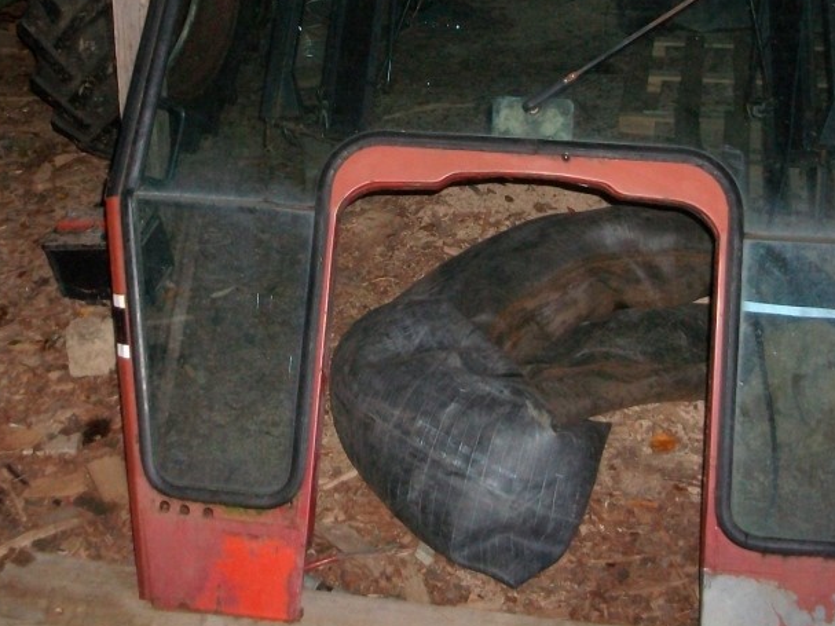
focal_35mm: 54
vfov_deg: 26.4
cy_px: 106
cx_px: 403
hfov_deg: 35.5
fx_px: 1302
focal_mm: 5.7
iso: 320
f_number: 2.9
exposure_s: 1/40
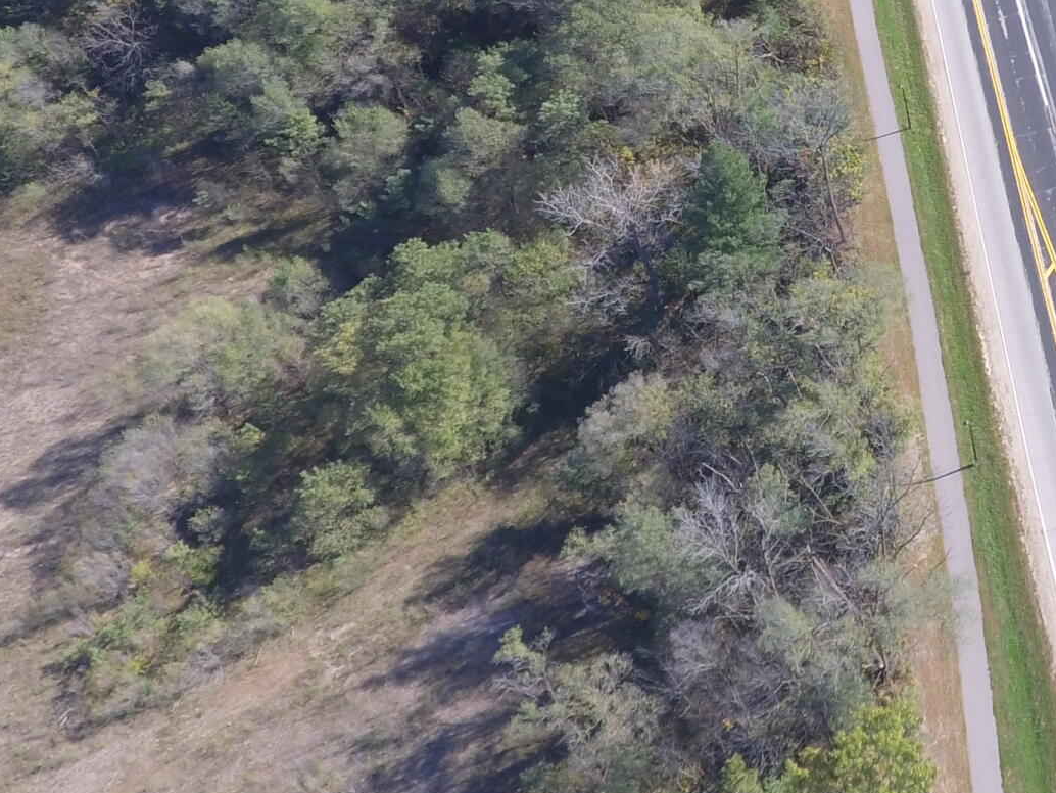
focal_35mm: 58
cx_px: 1234
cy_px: -127
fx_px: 1770
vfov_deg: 23.4
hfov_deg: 29.1
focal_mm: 3.61
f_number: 2.8
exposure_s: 1/351
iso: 100
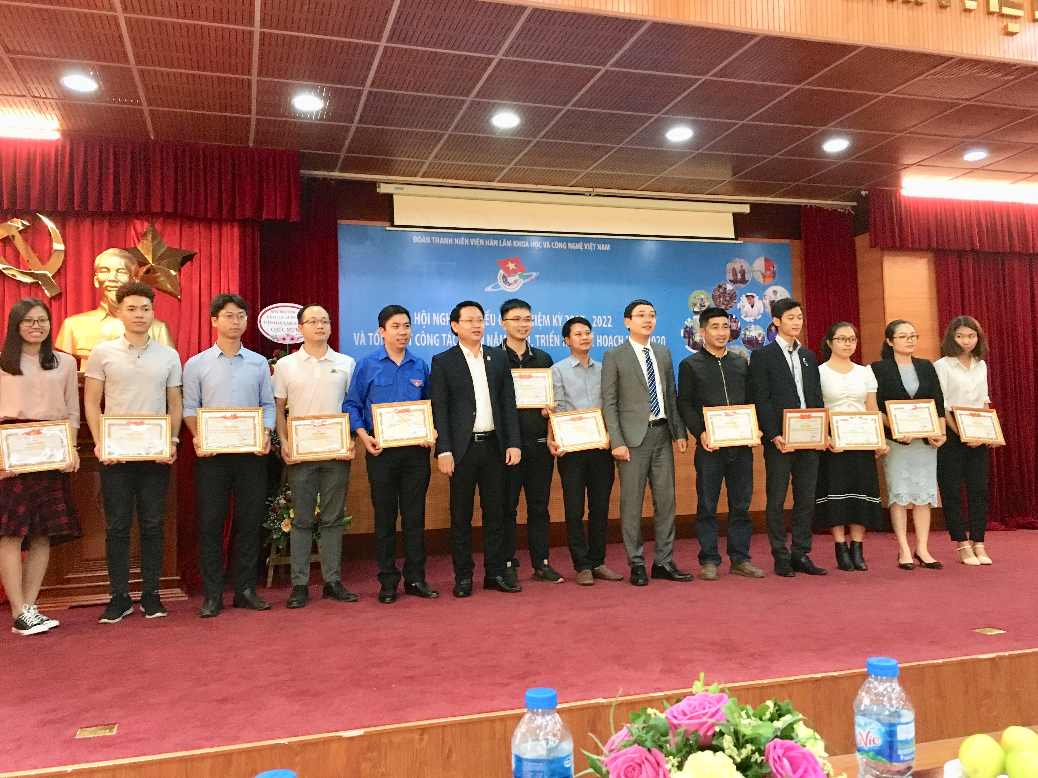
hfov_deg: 60.0
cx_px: 529
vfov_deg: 46.8
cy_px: 377
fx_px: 900
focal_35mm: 30
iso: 200
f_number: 2.2
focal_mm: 4.15
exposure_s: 1/25
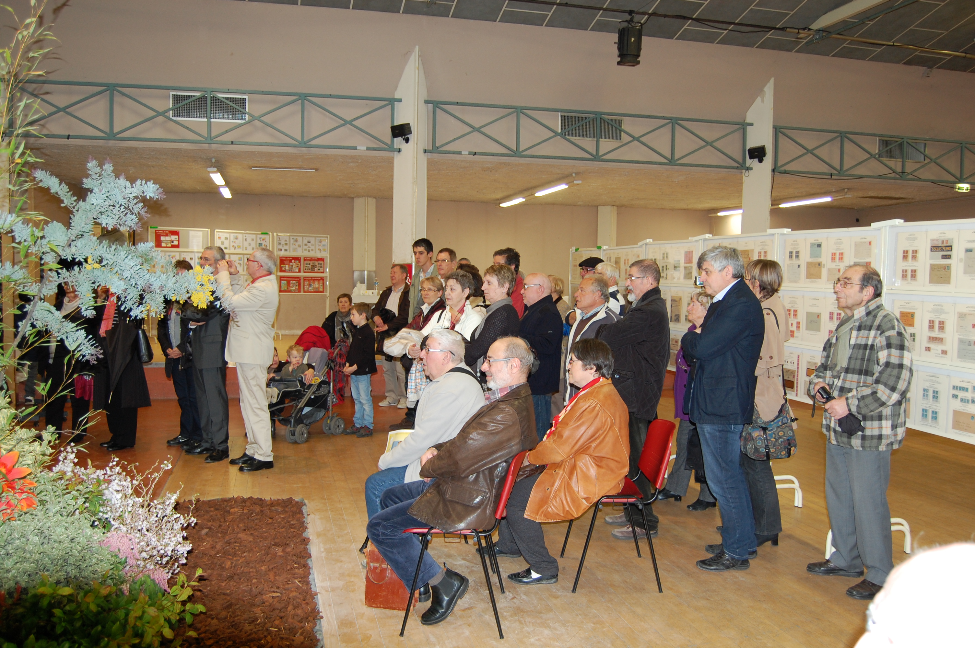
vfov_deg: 43.5
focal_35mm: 30
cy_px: 324
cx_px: 488
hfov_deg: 62.0
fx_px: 812
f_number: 3.8
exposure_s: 1/60
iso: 400
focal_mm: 20
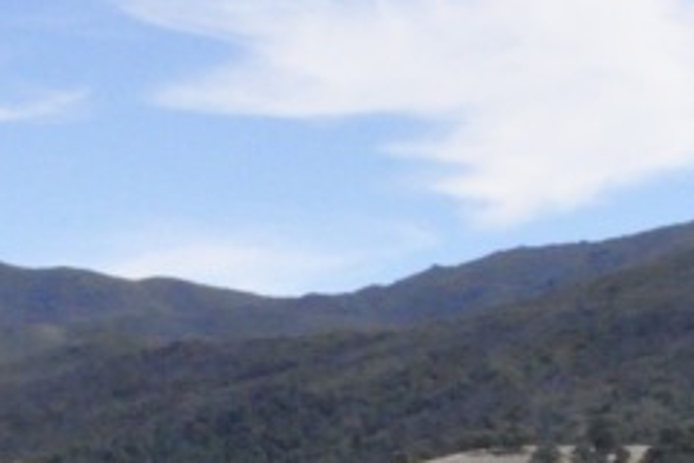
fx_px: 3849
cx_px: 1362
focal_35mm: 200
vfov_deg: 6.8
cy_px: 590
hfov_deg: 9.6
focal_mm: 25
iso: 3200
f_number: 27
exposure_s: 1/750
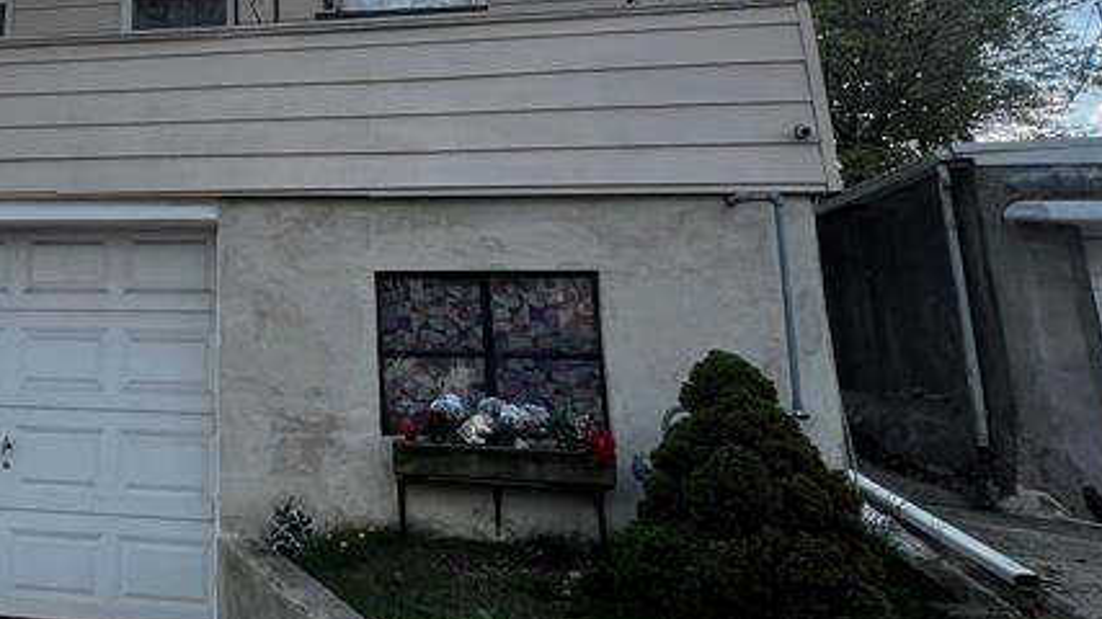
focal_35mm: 34
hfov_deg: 52.1
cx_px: 139
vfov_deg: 33.4
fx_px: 993
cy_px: 101
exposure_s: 1/385
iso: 32
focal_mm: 1.57
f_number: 1.8
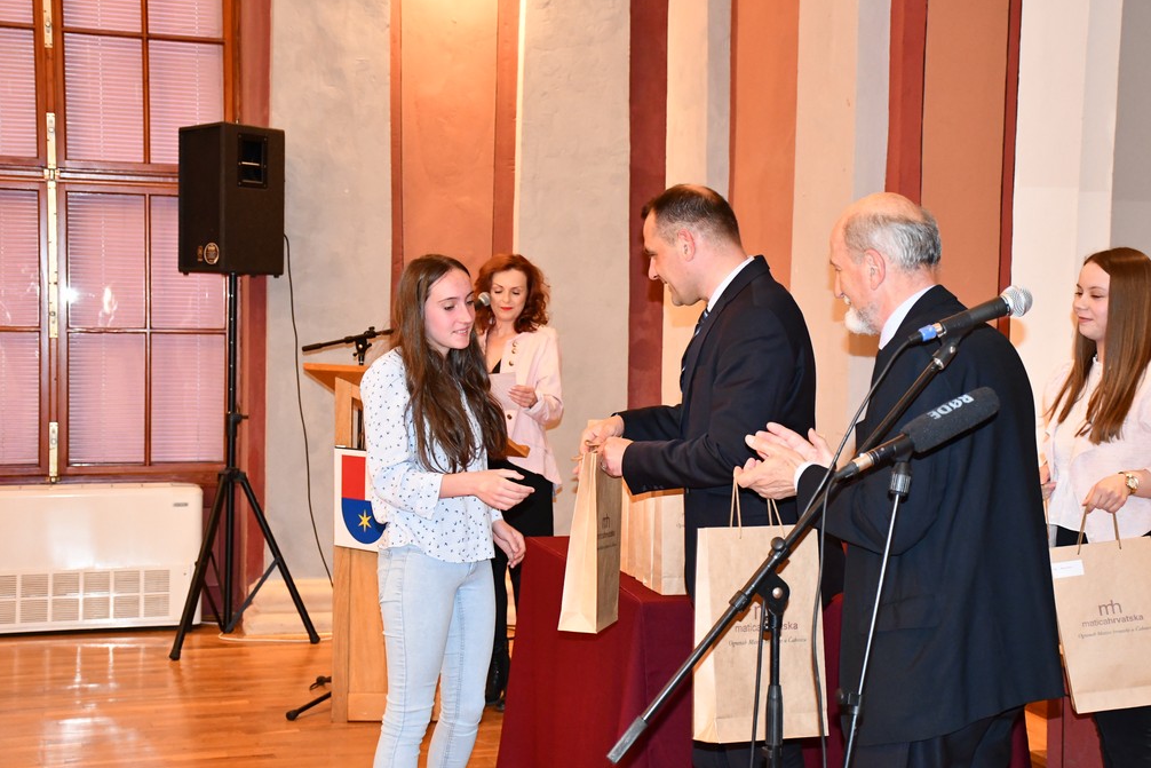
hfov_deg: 34.5
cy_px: 381
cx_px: 585
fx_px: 1855
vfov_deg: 23.4
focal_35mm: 58
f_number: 4.2
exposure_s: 1/60
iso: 3200
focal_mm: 38
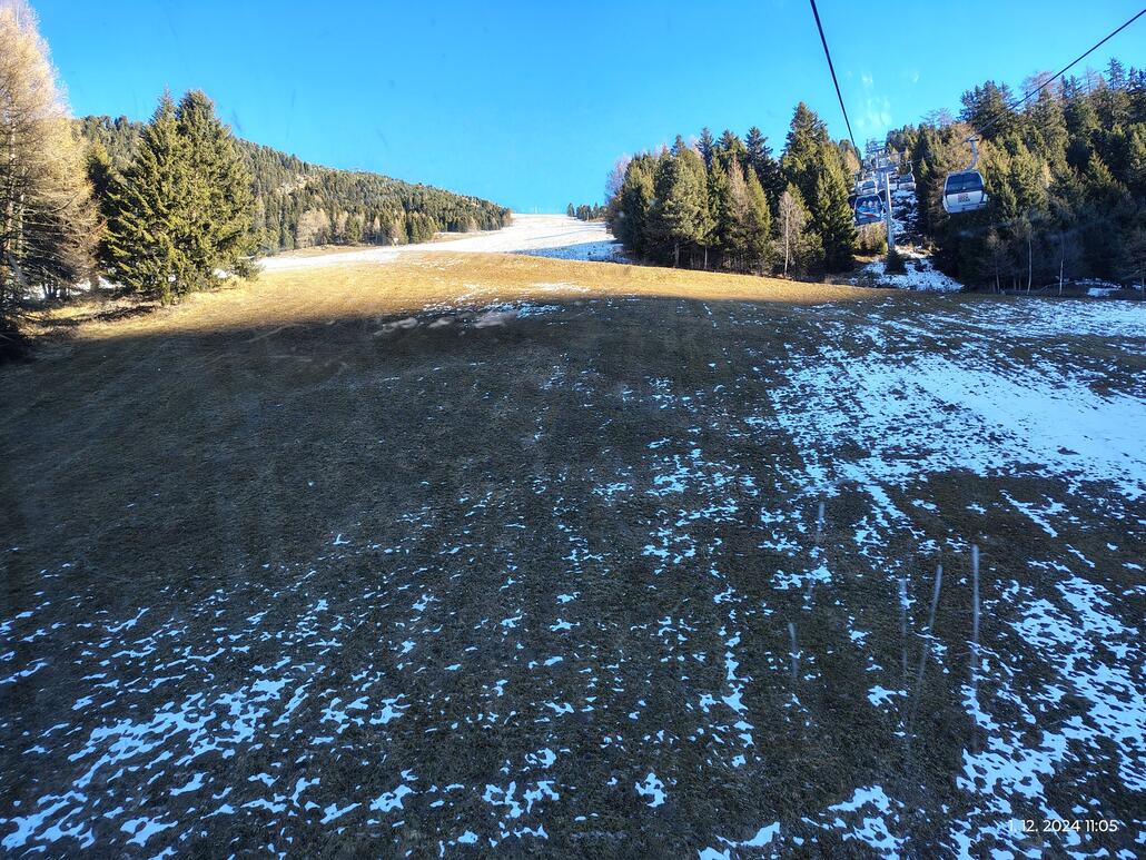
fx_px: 795
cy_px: 430
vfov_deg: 56.8
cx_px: 573
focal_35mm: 24
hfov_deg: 71.6
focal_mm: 5.56
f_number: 1.8
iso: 100
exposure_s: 1/206
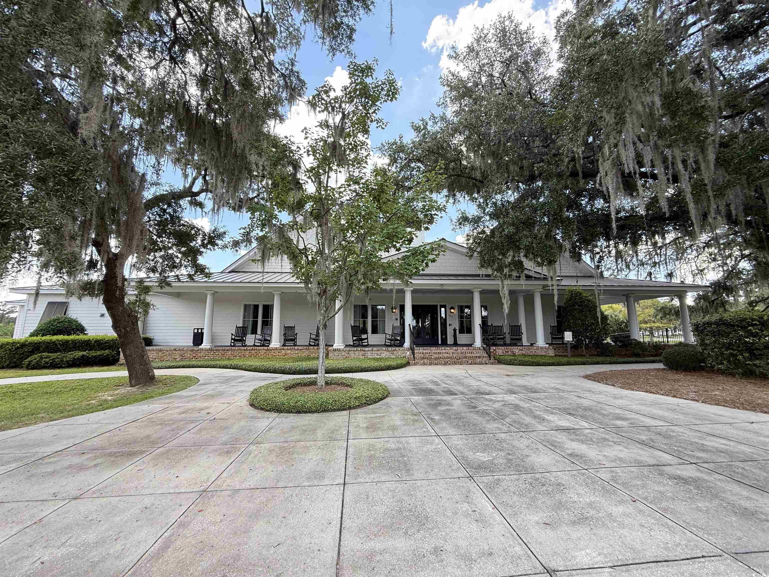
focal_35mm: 14
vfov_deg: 85.7
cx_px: 384
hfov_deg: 102.1
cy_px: 288
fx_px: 311
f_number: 2.2
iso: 64
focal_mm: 2.22
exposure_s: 1/155
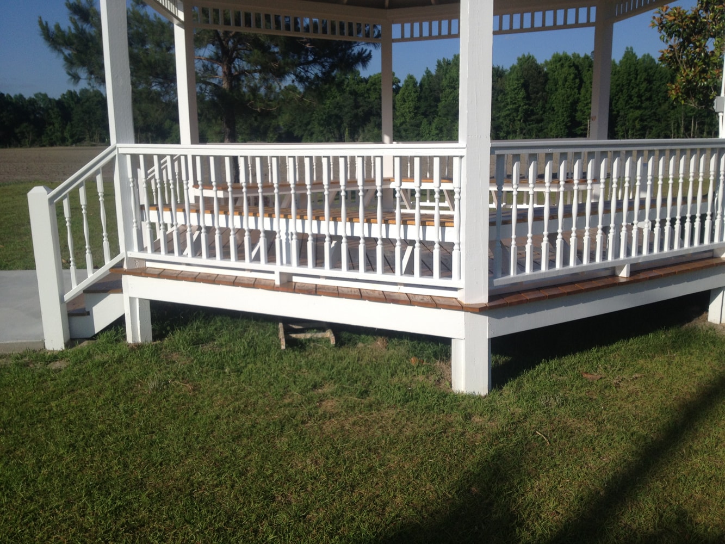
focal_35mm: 35
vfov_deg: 40.7
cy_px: 272
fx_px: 733
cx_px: 362
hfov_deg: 52.6
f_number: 2.4
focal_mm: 4.28
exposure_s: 1/2208
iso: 50
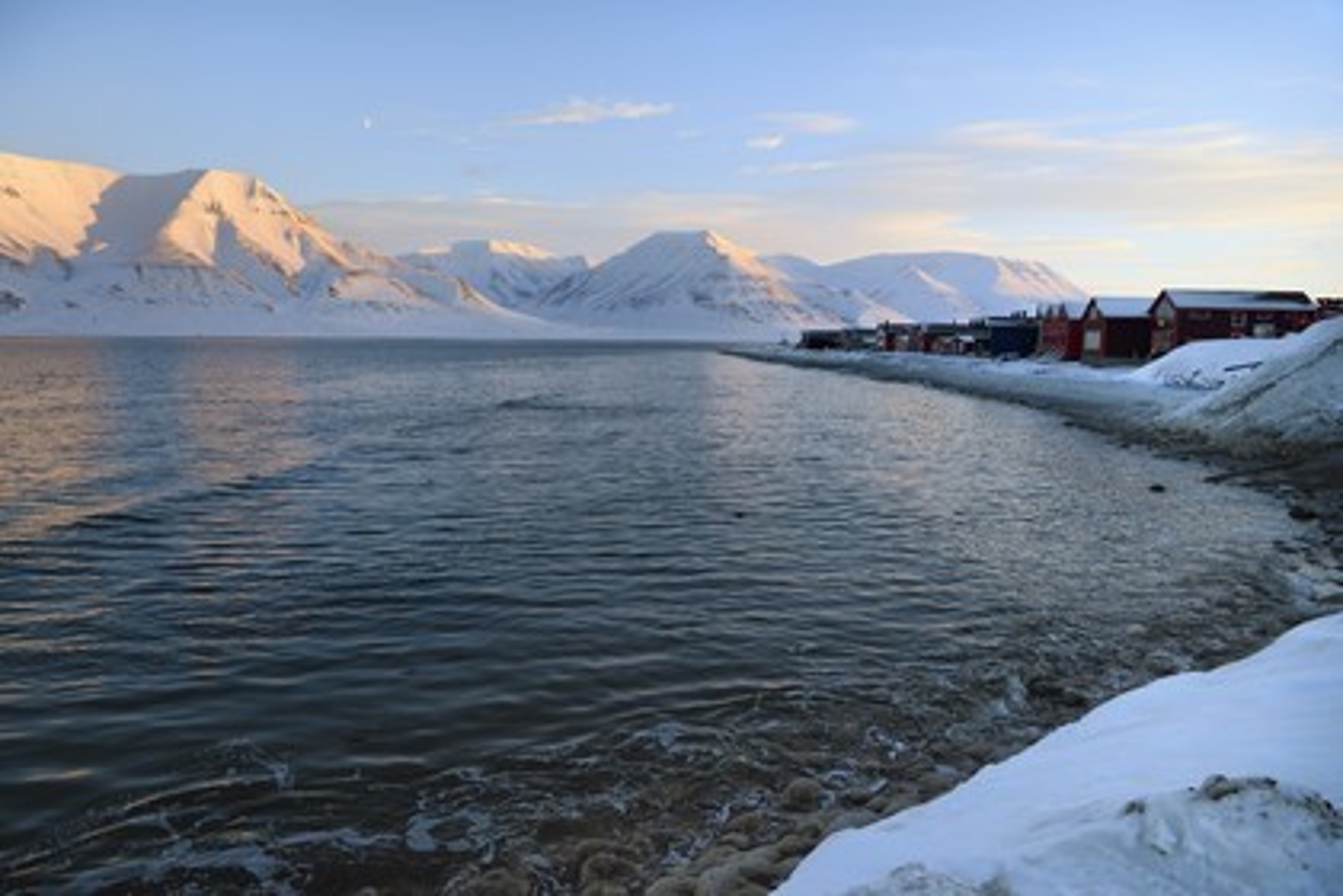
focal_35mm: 24
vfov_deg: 53.1
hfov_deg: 73.7
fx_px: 895
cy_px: 448
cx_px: 672
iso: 200
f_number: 7.1
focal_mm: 24
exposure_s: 1/160
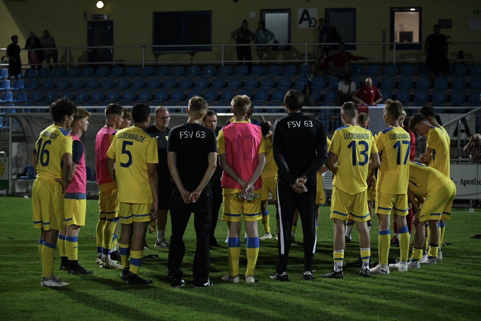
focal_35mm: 70
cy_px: 160
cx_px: 240
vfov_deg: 19.5
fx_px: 935
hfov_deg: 28.8
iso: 8000
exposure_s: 1/500
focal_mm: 70
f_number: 2.8
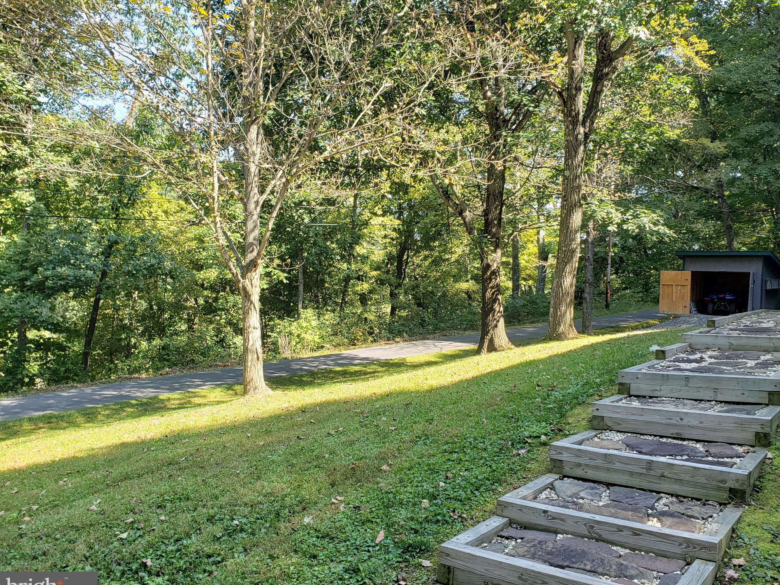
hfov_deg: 65.3
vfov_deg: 51.3
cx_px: 404
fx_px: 608
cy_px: 300
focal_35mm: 27
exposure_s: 1/168
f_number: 2.4
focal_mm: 4.3
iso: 50
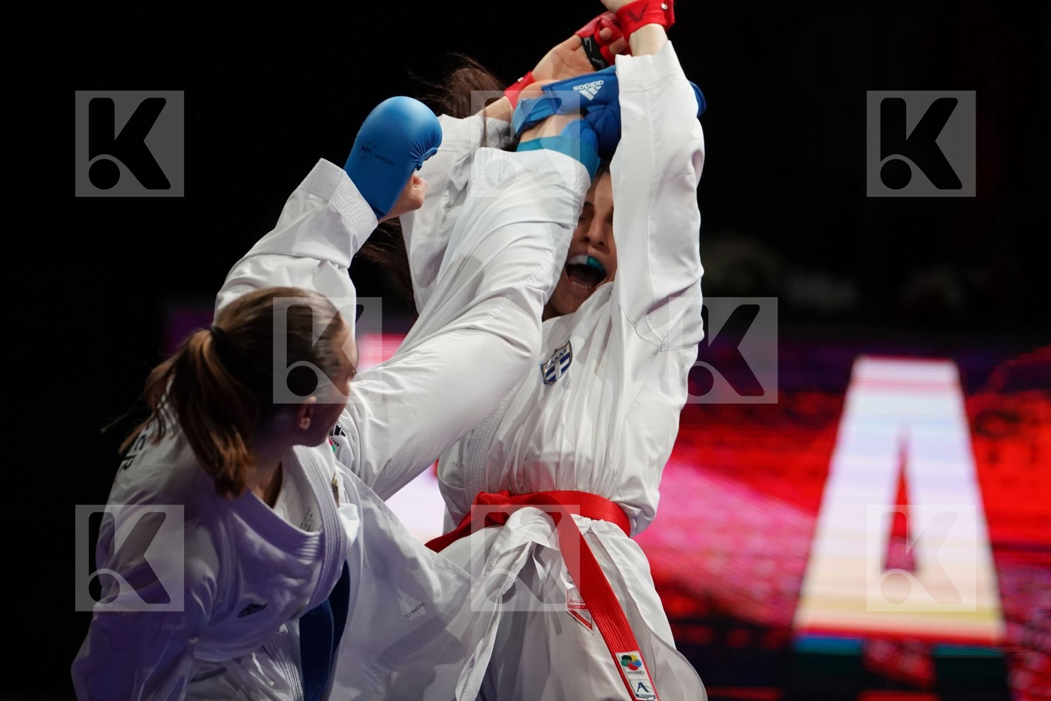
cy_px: 350
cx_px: 526
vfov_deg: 4.7
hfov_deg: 7.1
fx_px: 8524
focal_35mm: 292
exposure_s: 1/1000
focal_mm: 195
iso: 2000
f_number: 2.8
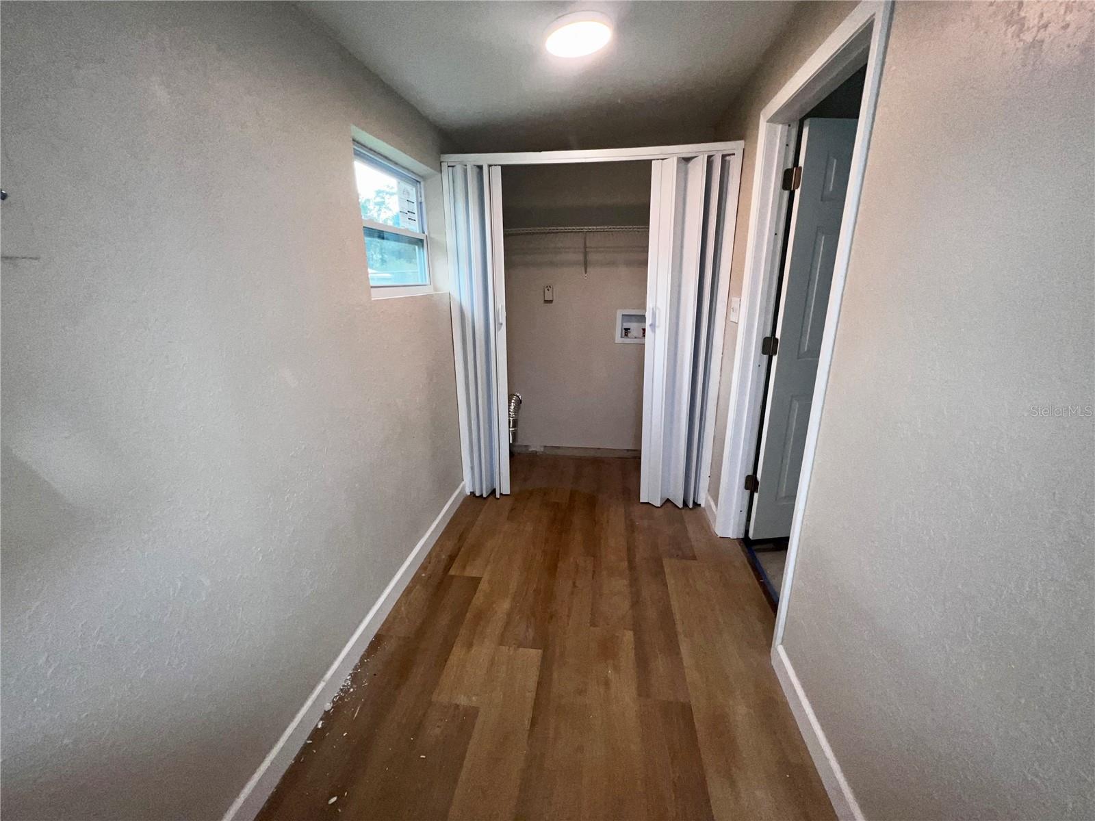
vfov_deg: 89.9
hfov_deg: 106.2
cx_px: 548
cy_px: 410
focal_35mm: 13
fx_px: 411
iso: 125
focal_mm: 1.57
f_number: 1.8
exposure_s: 1/120
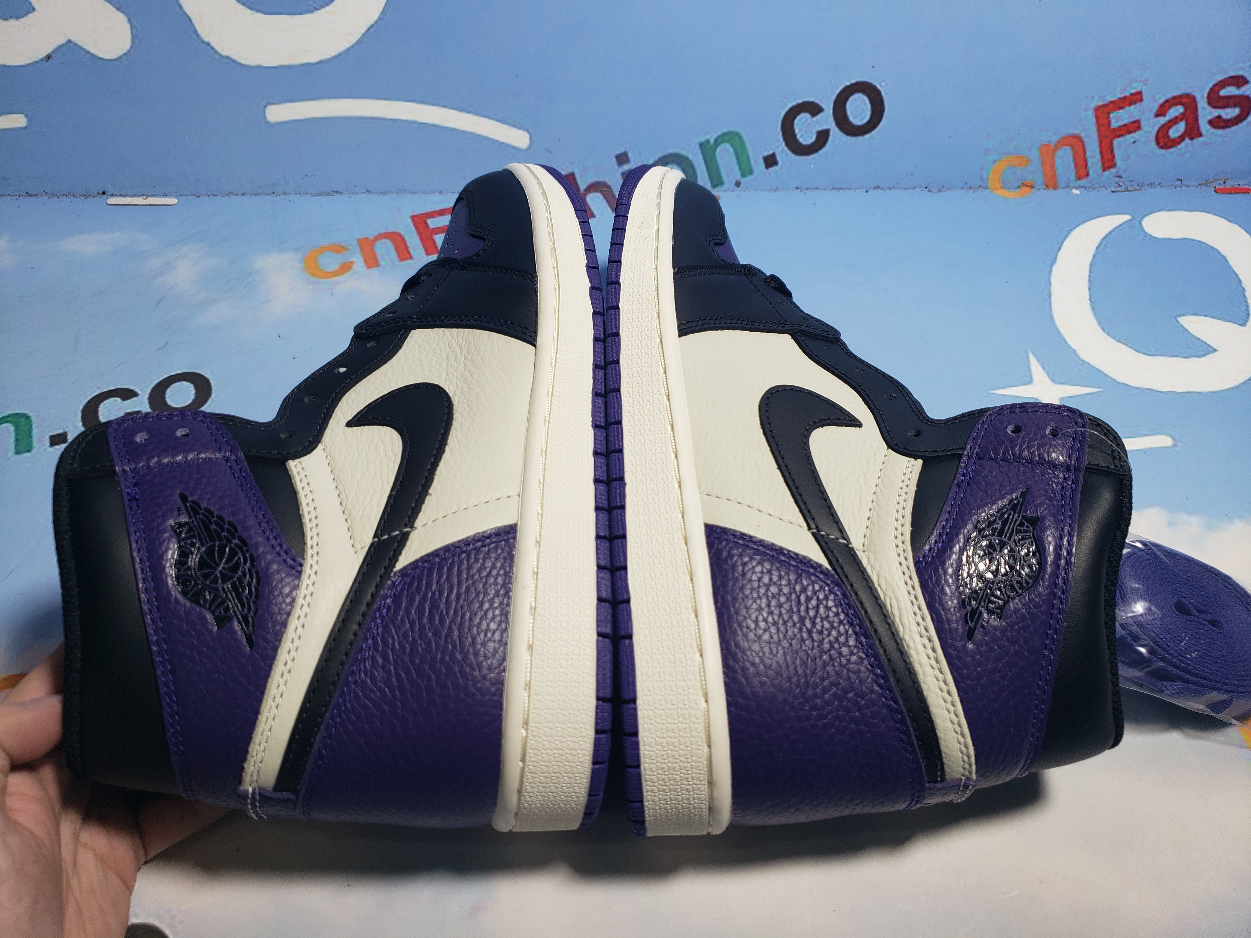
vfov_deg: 53.1
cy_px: 469
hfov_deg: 67.3
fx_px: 940
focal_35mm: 26
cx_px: 626
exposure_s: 1/510
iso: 50
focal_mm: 4.3
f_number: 1.5
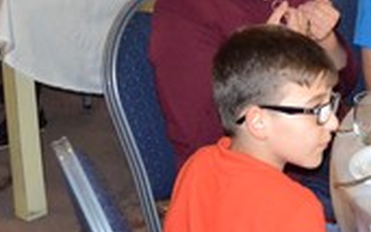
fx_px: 1092
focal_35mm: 108
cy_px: -211
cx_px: 436
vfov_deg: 11.1
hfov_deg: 18.4
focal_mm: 18
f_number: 3.5
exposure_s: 1/60
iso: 3200
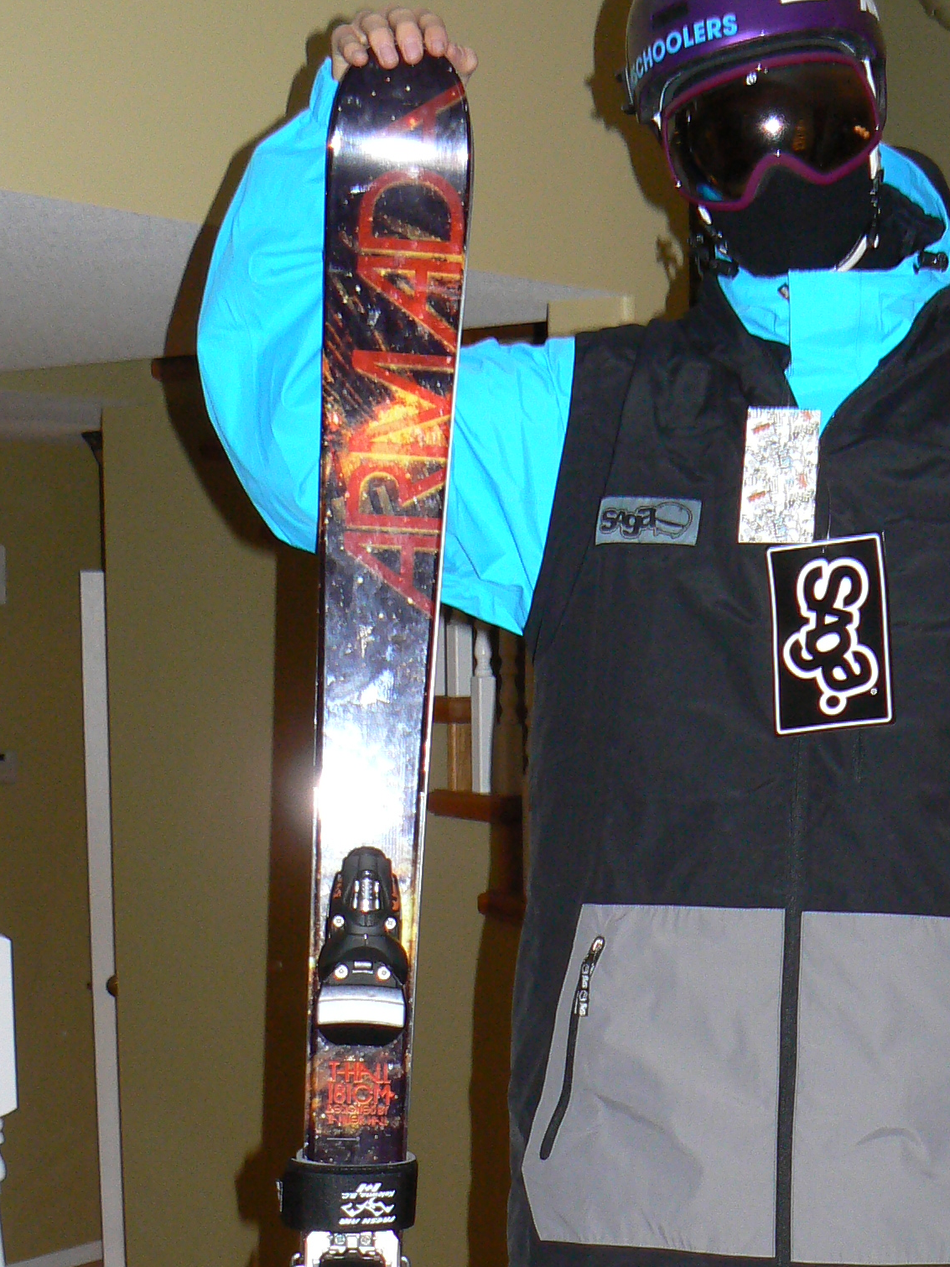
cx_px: 736
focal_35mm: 69
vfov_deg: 27.6
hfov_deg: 21.1
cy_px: 1013
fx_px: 2524
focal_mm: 6.2
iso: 125
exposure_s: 1/30
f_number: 2.8
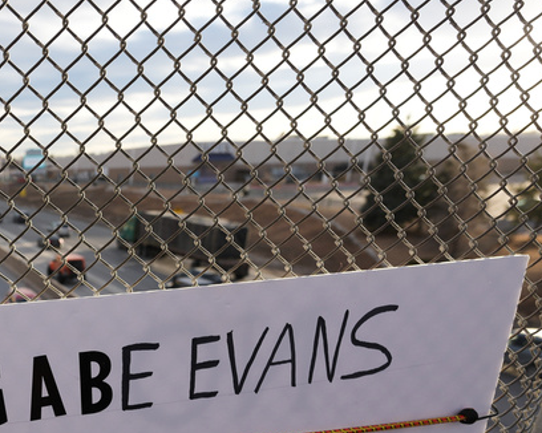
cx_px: -4
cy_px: 373
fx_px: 529
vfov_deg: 41.7
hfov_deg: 45.5
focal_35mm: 33
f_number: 3.5
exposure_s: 1/800
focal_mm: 14
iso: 200
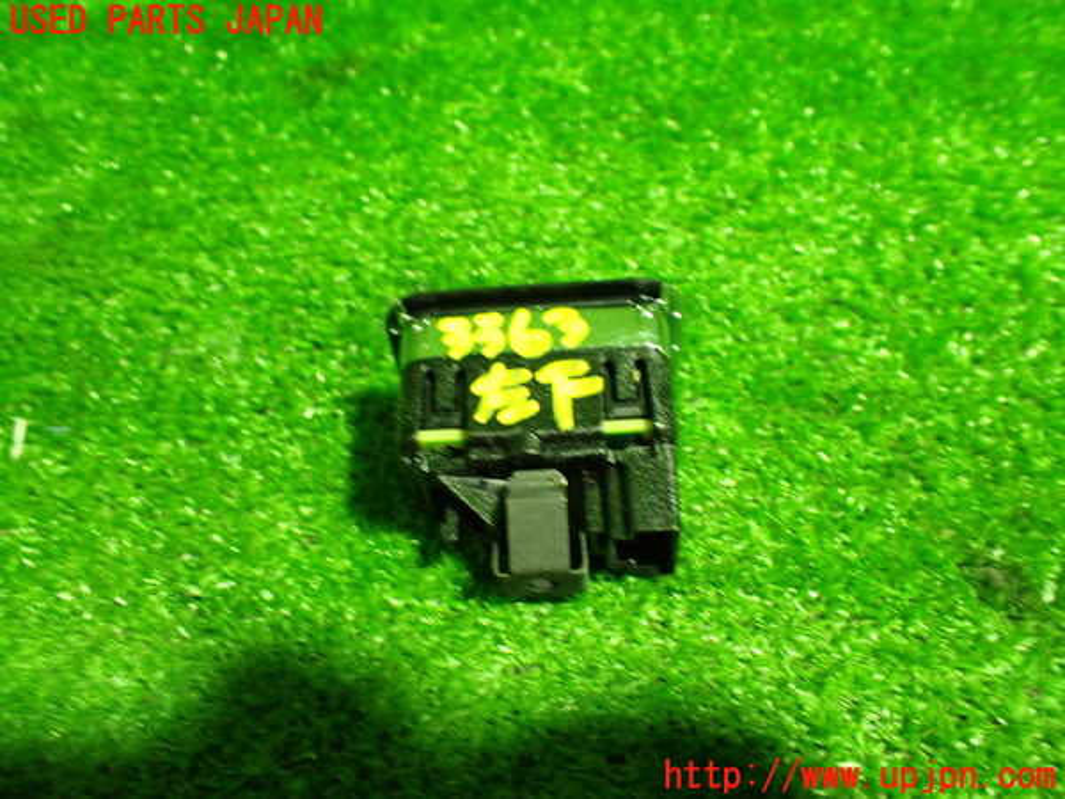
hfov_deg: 60.0
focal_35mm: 30
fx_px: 923
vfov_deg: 46.8
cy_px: 400
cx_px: 532
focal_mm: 5.4
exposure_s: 1/40
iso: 800
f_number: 2.3
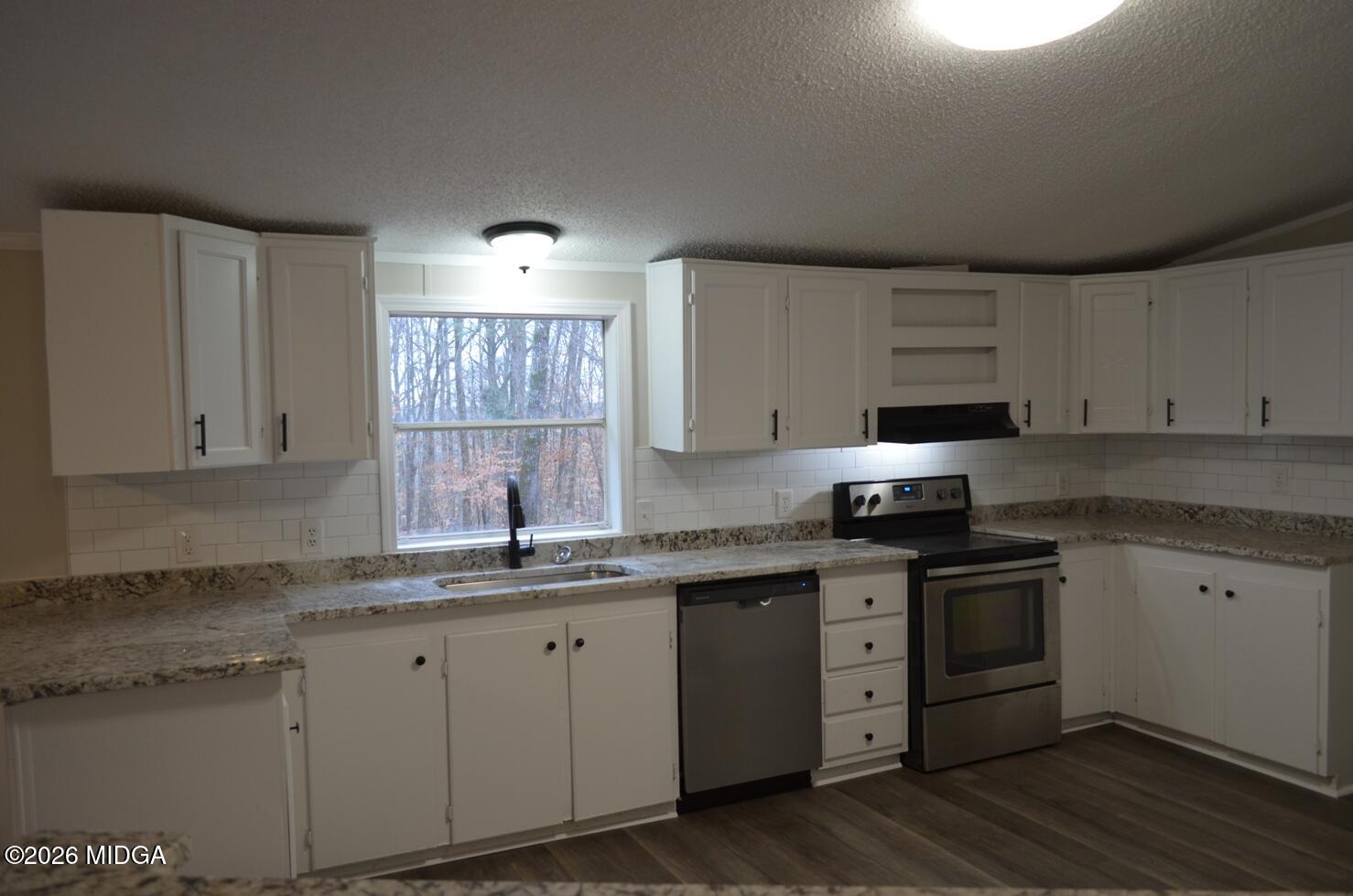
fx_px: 1013
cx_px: 676
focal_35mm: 27
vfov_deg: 47.7
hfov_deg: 67.5
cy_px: 448
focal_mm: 18
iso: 400
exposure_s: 1/40
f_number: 3.5
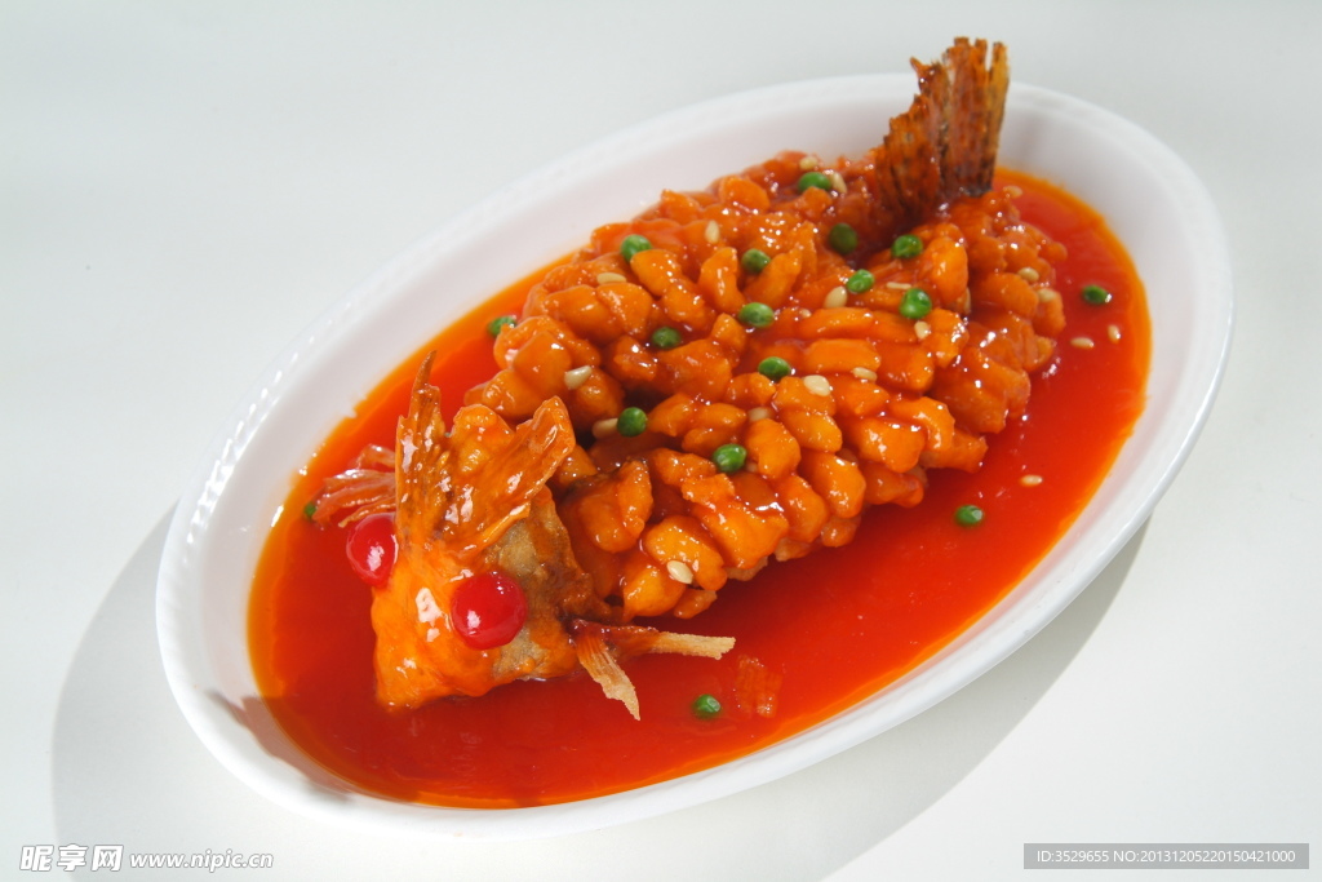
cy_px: 441
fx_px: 2865
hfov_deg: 26.0
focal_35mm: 78
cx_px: 661
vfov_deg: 17.5
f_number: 8
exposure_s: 1/125
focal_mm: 52
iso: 200
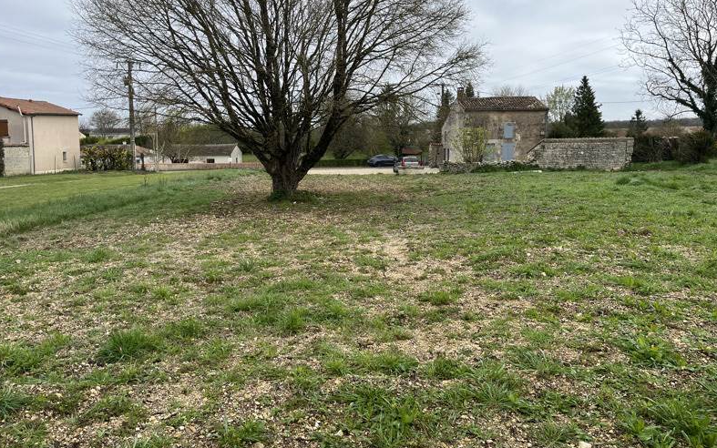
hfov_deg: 66.5
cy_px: 186
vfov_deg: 44.4
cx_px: 355
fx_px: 547
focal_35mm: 28
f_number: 1.6
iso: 50
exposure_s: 1/1580
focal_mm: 5.1
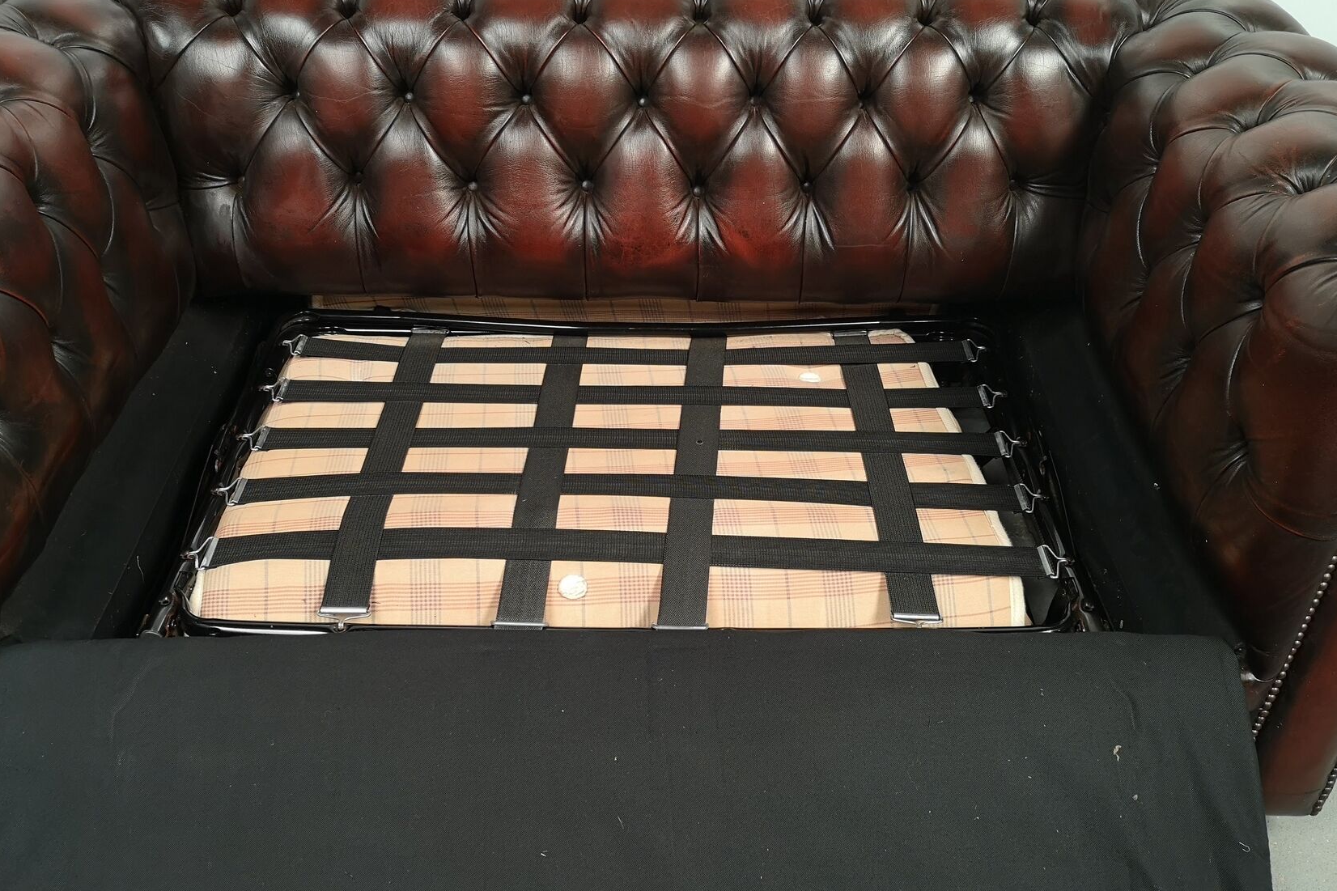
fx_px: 1263
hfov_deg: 55.8
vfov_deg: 38.8
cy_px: 521
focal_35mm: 34
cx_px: 690
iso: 125
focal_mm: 5.58
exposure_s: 1/50
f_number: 1.8
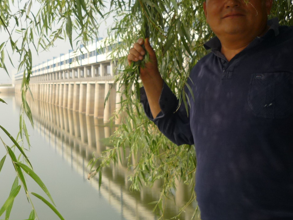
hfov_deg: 33.2
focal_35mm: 56
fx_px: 474
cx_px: 52
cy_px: 81
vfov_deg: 26.0
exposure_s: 1/125
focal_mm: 5.5
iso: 100
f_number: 8
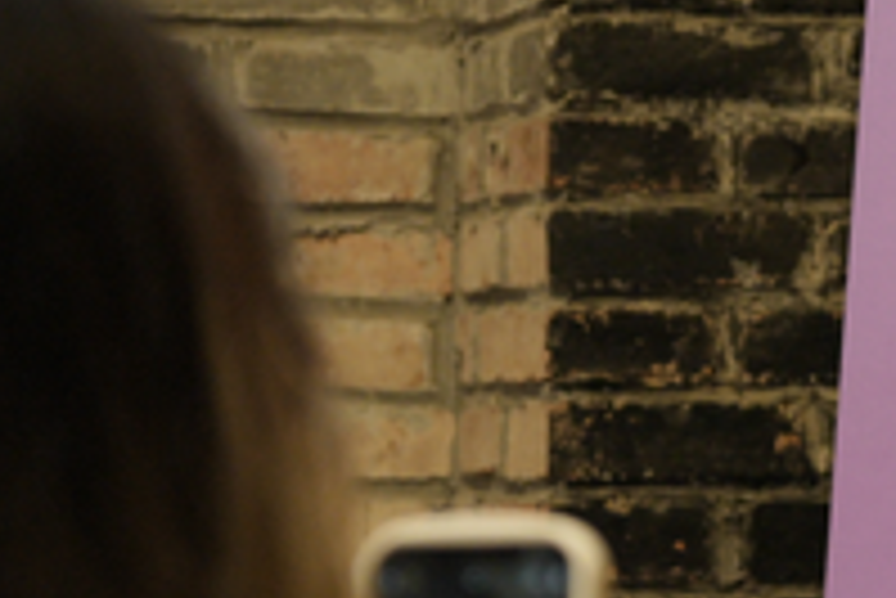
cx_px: 1265
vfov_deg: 5.0
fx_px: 6799
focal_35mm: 273
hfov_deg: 7.4
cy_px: 490
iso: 1250
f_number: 2.8
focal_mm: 53
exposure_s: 1/200
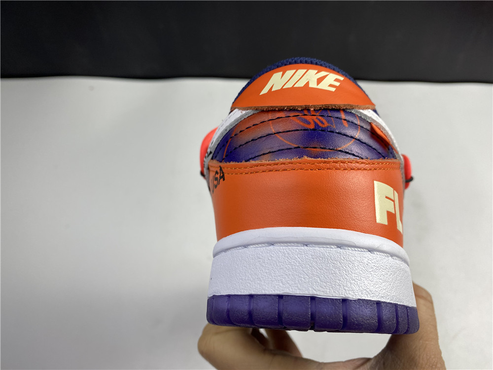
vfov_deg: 53.1
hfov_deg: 67.3
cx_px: 246
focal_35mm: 26
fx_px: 370
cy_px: 185
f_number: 1.8
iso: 32
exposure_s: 1/100
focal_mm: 4.25
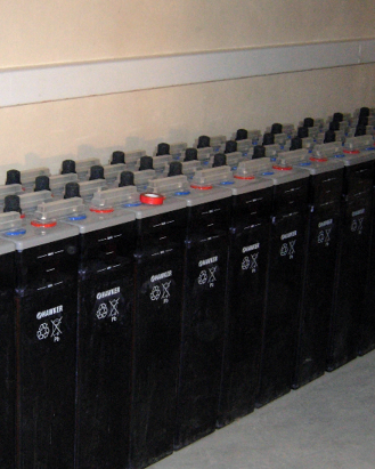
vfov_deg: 24.7
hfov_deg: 19.8
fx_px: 1068
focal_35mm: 77
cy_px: 230
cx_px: 115
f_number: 2.7
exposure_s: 1/144
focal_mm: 7.5
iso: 158
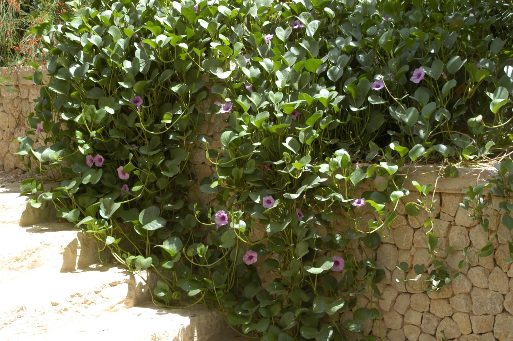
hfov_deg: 33.4
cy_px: 170
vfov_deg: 22.6
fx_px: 854
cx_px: 256
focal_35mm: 60
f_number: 8
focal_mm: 40
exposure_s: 1/125
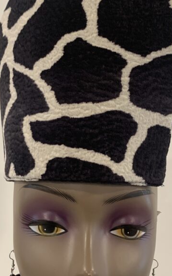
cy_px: 138
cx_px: 77
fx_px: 368
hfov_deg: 26.3
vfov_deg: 41.1
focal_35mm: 49
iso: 320
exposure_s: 1/60
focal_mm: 4.25
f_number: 1.8
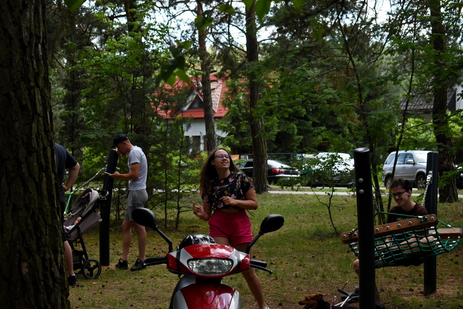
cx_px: 232
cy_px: 154
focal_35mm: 82
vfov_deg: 16.6
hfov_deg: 24.6
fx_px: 1061
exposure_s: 1/250
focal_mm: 55
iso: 800
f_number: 5.6
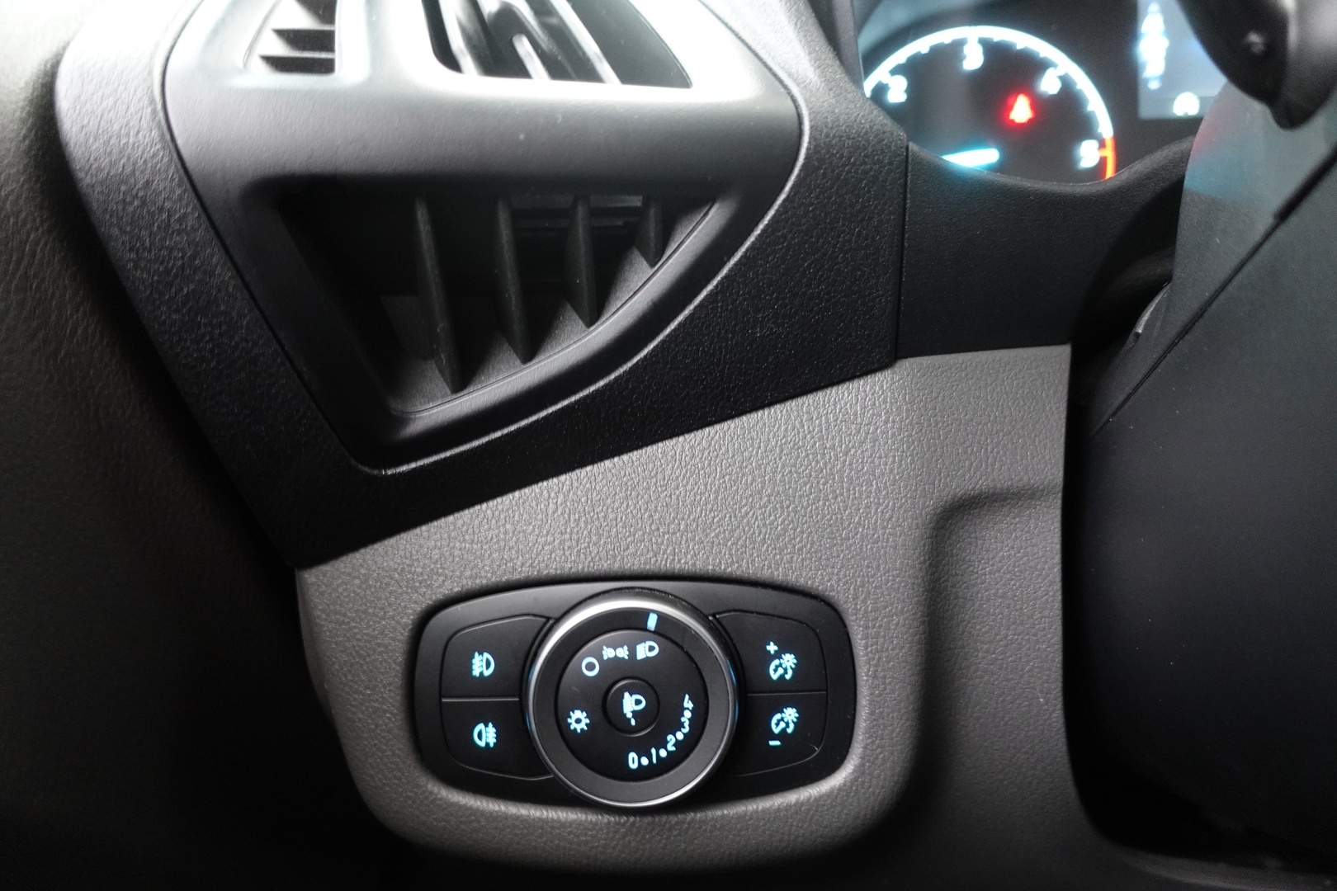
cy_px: 446
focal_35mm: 24
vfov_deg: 53.1
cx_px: 668
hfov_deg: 73.7
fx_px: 891
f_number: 1.8
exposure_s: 1/8
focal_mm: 9.4
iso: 1600
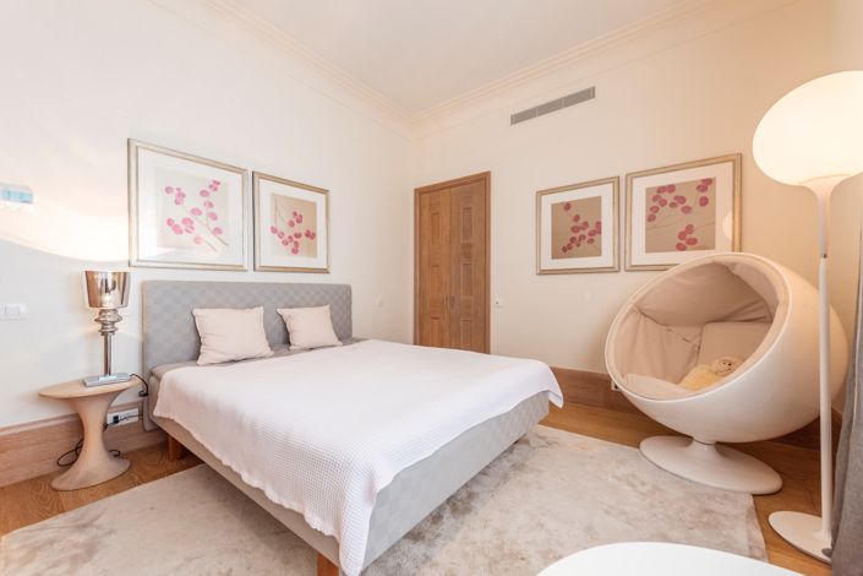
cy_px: 288
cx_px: 432
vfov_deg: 81.2
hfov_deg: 104.3
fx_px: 336
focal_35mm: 14
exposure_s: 1/15
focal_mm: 14
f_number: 5.6
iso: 100
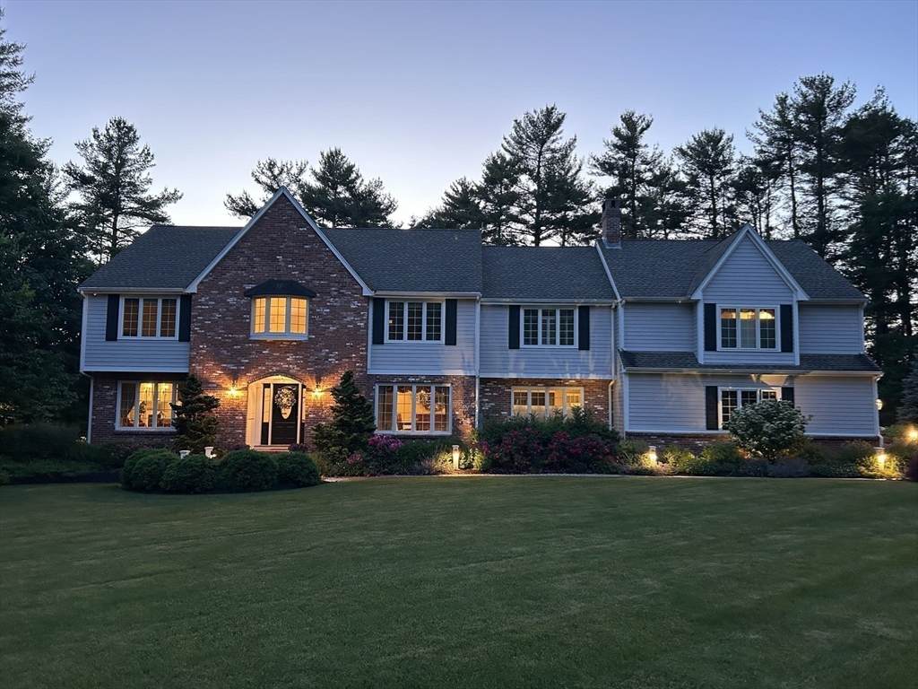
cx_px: 459
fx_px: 690
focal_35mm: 26
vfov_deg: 53.1
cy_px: 344
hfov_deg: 67.3
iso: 320
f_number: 1.5
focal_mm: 5.7
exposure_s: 1/60
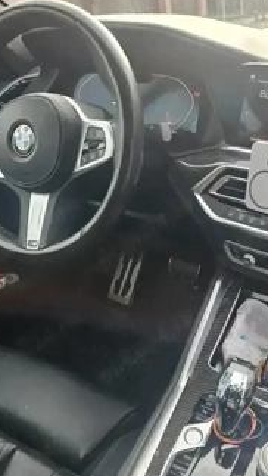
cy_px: 251
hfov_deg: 37.5
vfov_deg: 62.6
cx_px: 175
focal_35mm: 31
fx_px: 391
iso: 40
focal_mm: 6.3
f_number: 1.7
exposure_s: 1/182
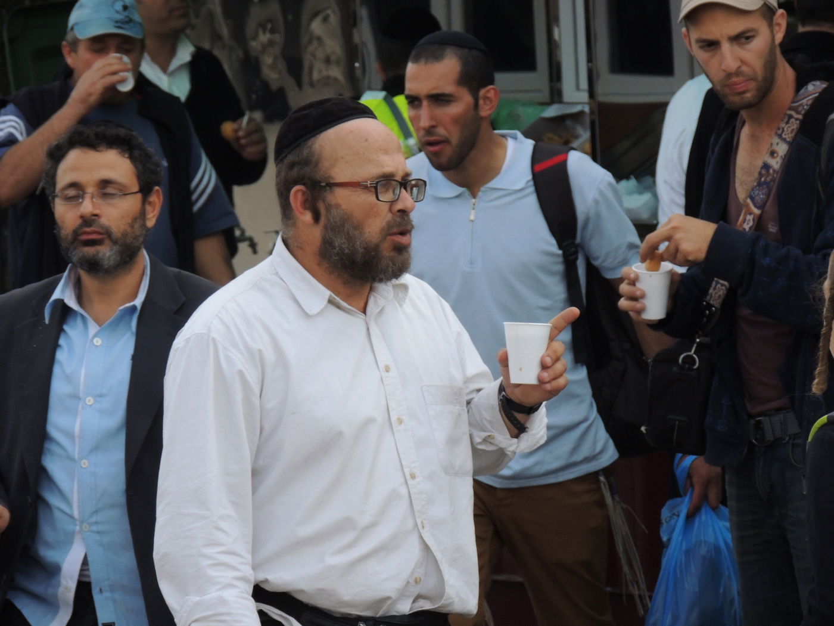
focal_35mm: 325
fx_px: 7830
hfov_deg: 6.1
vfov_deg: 4.6
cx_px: 417
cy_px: 313
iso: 400
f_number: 4.8
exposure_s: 1/640
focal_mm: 57.9
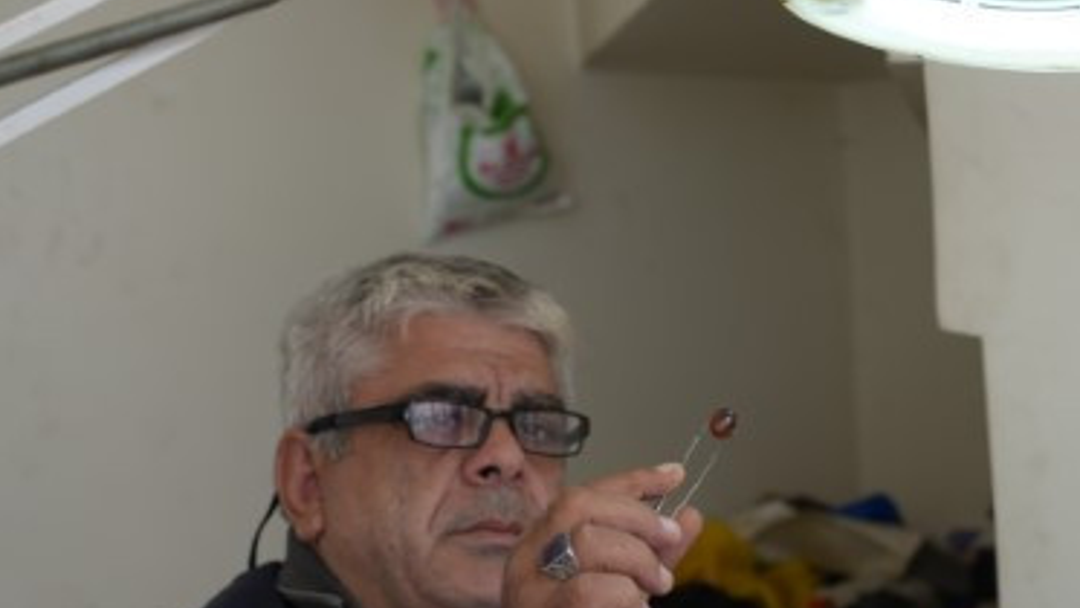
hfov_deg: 23.9
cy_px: 394
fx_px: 2549
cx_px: 617
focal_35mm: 89
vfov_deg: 13.6
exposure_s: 1/200
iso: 250
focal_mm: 44
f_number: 4
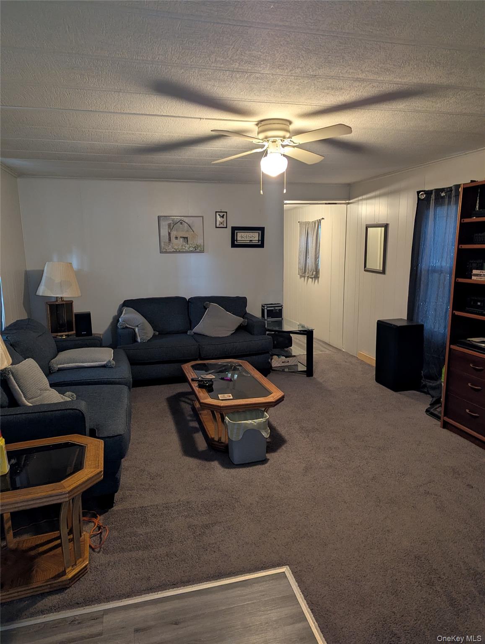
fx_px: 447
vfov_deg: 71.5
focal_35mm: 24
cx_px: 242
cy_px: 322
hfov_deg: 56.9
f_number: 1.85
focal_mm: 6.81
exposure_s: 1/23.8
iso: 188
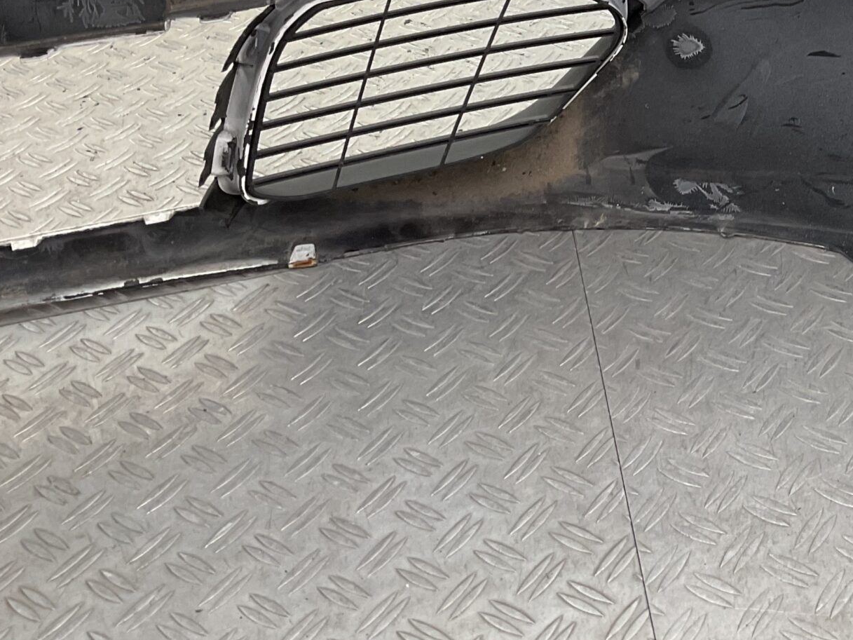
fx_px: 1503
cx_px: 791
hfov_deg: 30.1
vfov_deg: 23.2
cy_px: 16
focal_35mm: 61
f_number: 1.8
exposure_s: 1/120
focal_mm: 3
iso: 40
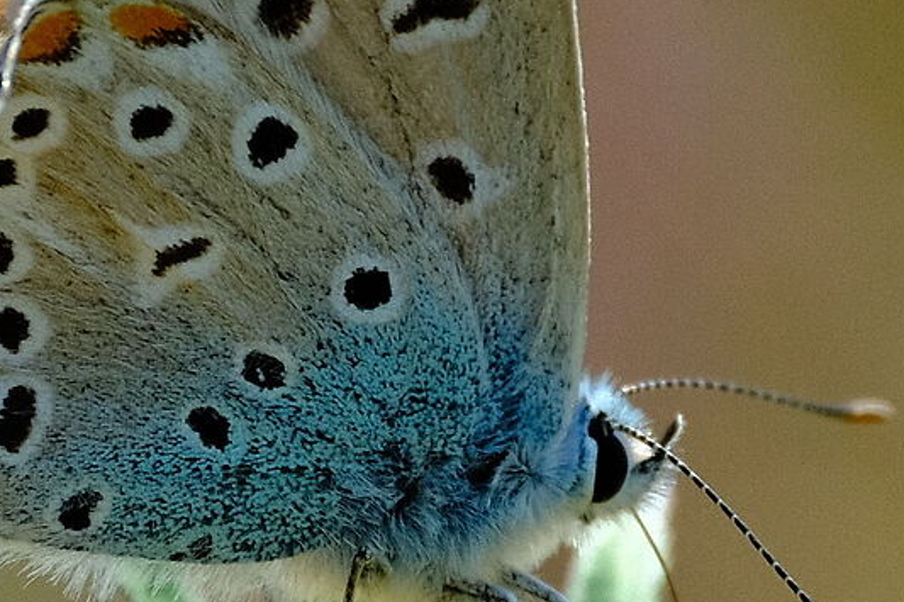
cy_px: 736
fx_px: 45434
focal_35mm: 1810
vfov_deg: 0.8
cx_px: 517
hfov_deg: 1.1
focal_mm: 268.2
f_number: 8
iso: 200
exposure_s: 1/250
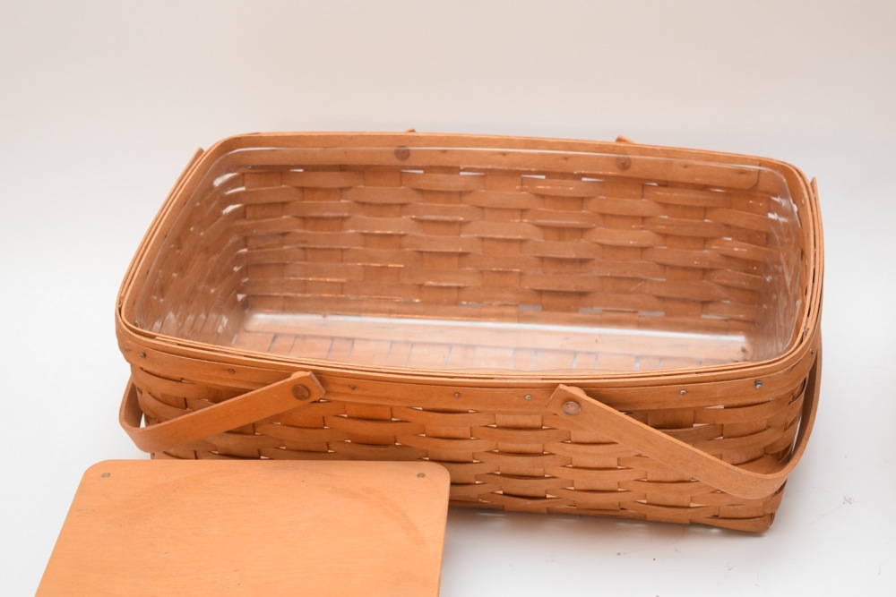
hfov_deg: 27.0
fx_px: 1867
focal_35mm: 75
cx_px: 448
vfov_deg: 18.2
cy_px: 298
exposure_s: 1/60
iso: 1600
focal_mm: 50
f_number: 5.6
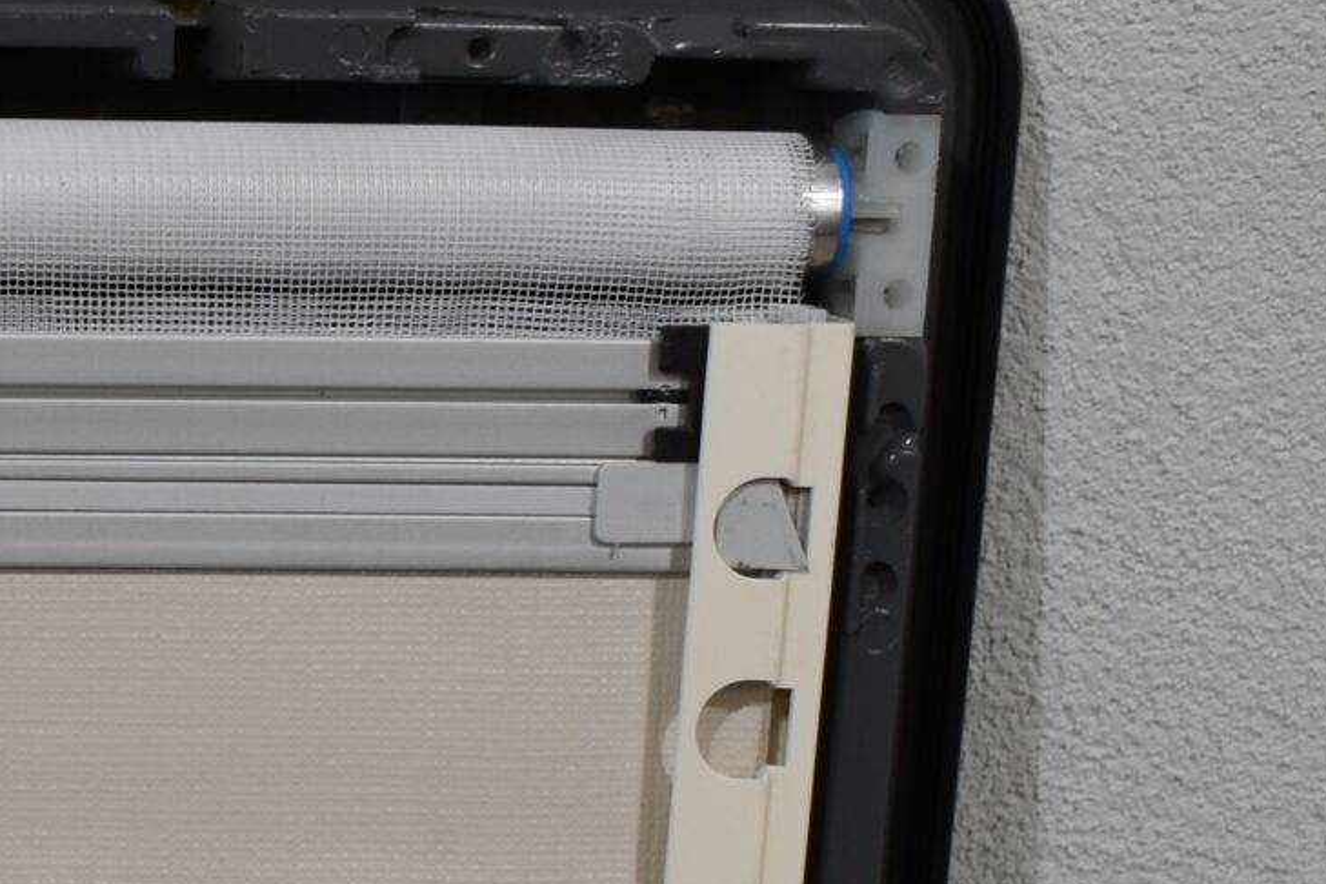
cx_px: -715
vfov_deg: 10.3
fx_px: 4853
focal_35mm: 132
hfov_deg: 14.4
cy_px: 1020
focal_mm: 25
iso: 320
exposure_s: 1/125
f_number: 5.6
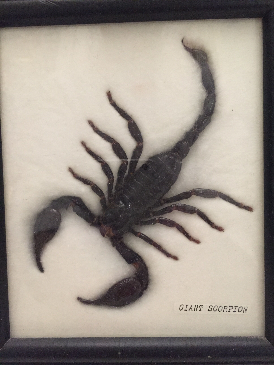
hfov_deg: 48.2
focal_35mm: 29
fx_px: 306
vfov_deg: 61.7
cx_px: 137
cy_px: 182
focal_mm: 4.15
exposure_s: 1/17
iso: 320
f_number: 2.2
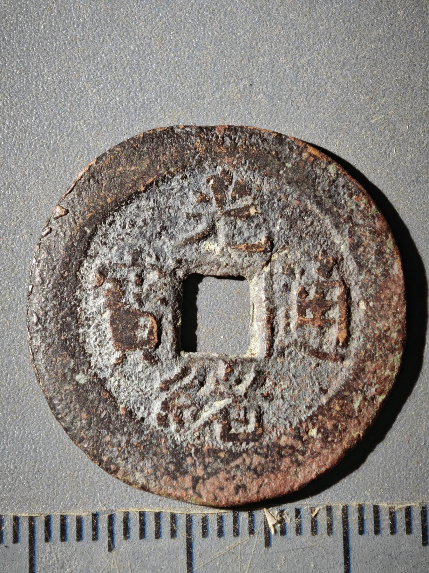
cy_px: 286
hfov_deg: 13.8
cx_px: 214
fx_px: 1768
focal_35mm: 107
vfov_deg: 18.4
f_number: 2
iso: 200
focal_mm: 9
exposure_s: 1/100
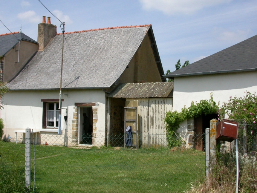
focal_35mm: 45
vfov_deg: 32.2
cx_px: 128
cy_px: 96
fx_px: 334
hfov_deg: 42.1
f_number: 7.9
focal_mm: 9.3
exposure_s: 1/394
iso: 100
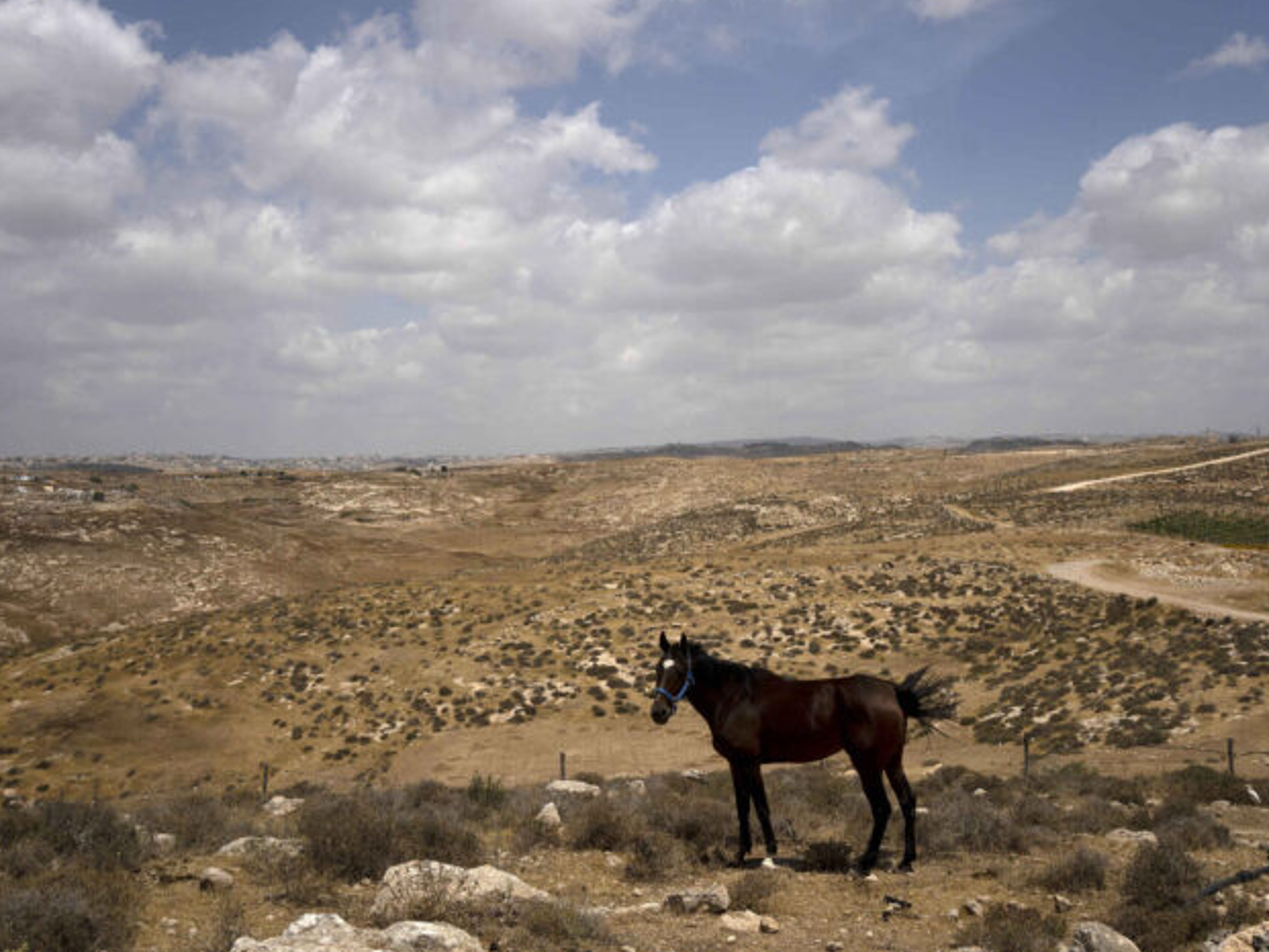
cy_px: 476
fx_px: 1430
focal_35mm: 39
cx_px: 697
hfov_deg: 47.8
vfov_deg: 36.8
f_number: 8
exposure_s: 1/4000
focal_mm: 35
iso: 400
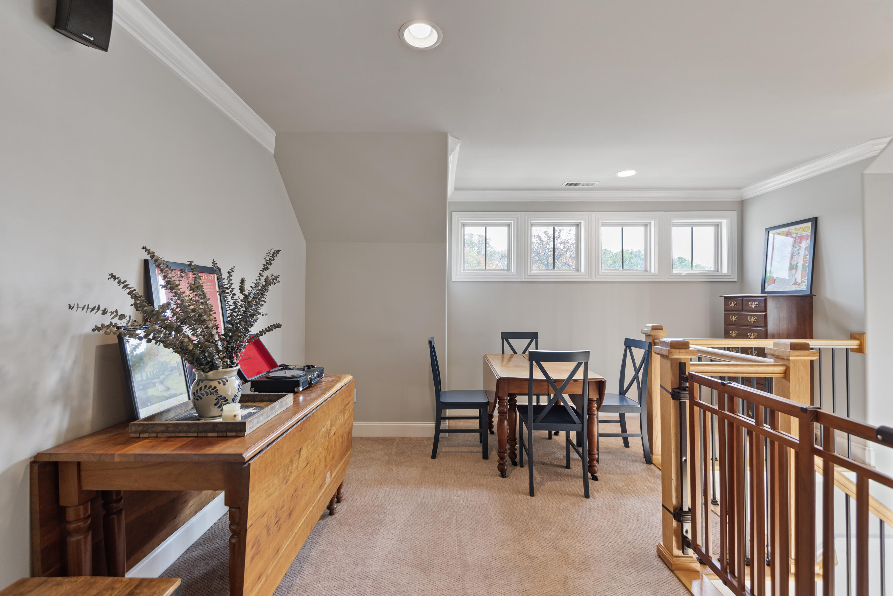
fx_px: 372
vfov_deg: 77.4
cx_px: 446
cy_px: 298
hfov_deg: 100.4
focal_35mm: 15
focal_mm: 15
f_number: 8
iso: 400
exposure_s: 1/8
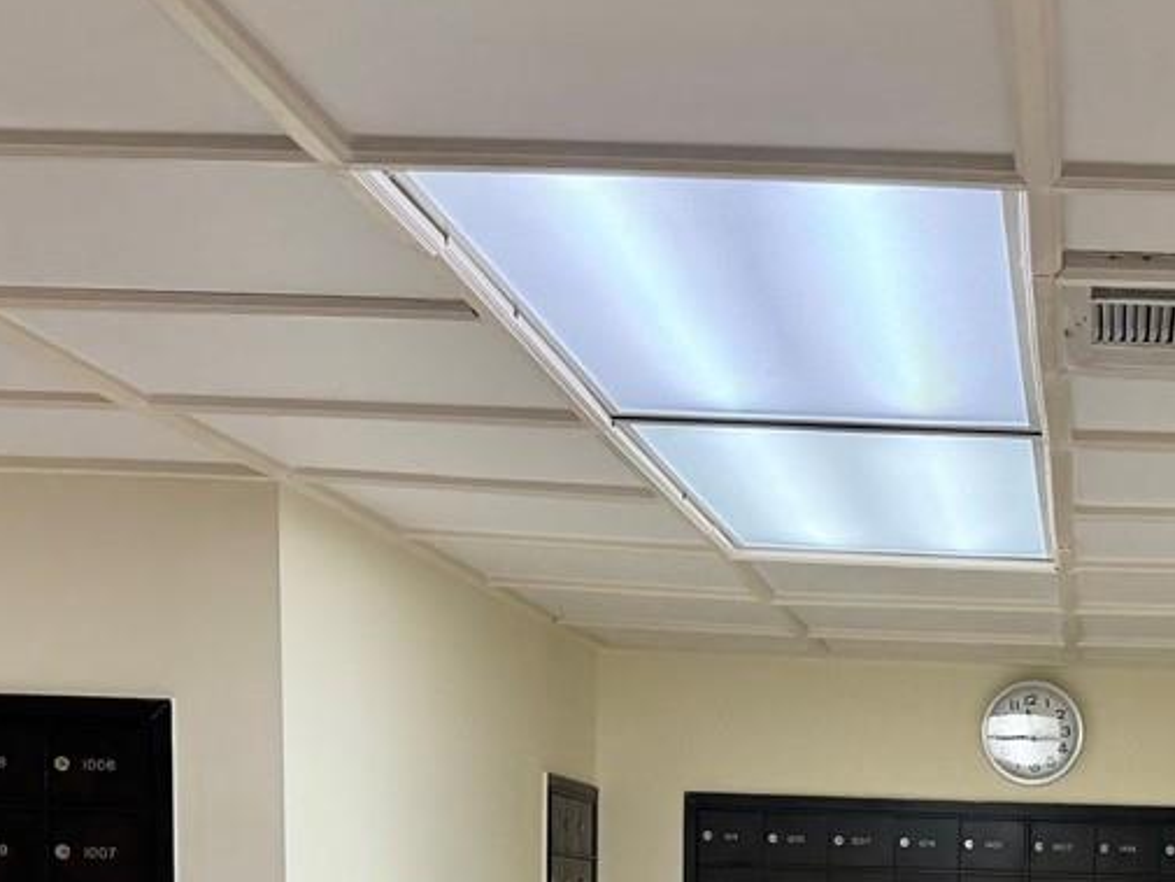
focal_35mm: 76
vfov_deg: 17.8
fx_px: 2580
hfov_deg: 25.0
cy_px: 1219
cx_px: 1031
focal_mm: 6.76
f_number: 1.78
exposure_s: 1/120
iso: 100
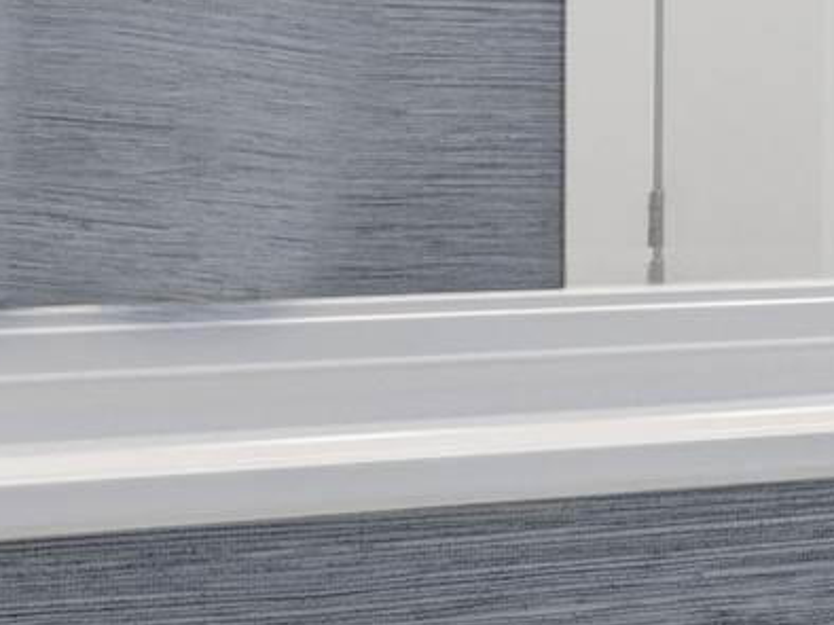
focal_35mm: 105
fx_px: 2528
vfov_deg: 14.0
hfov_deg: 11.3
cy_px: 85
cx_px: 2506
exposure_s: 1/6
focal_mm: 14
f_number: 11
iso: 400
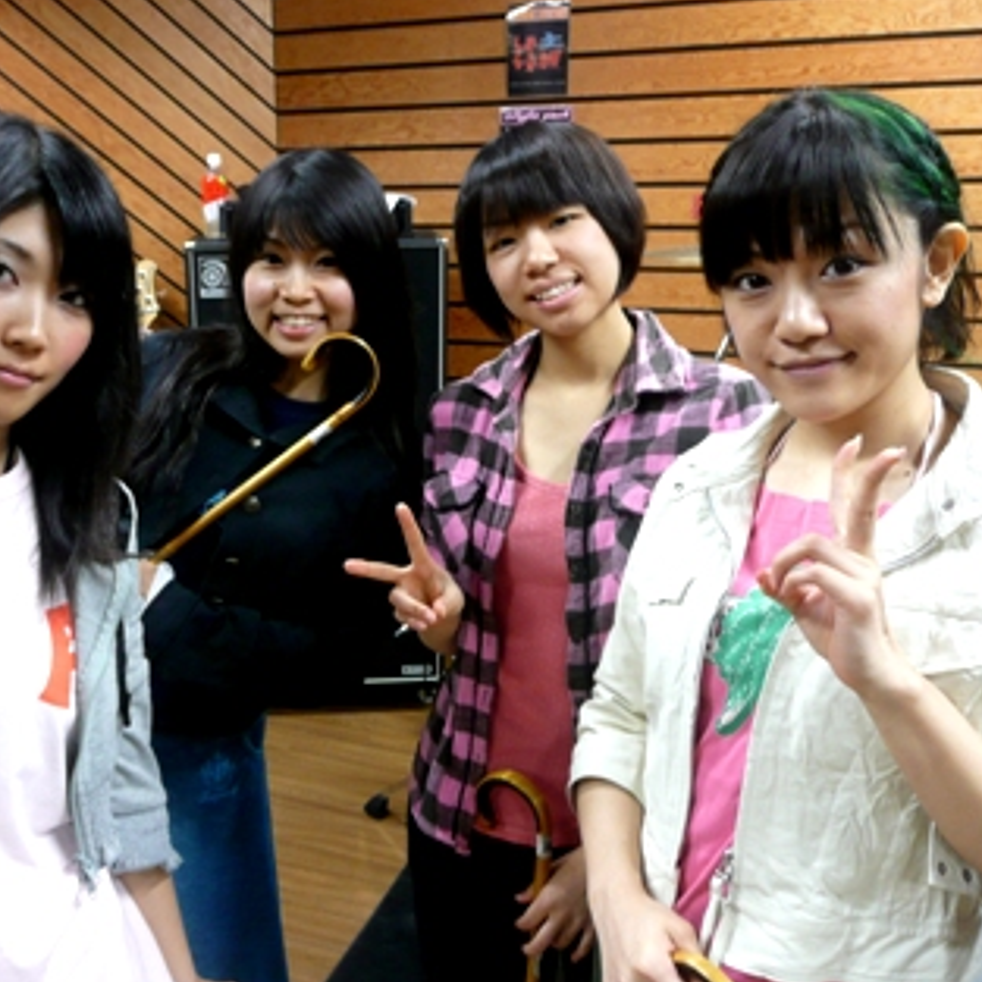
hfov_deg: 47.9
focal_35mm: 34
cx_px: 361
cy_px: 488
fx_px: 1091
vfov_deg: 48.5
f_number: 3.3
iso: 200
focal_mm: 4.6
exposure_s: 1/10
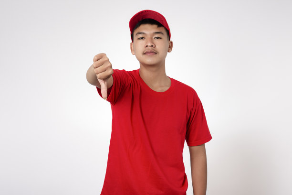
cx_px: 146
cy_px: 98
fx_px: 608
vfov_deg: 18.2
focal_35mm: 75
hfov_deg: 27.0
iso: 100
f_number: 9
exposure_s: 1/200
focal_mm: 50
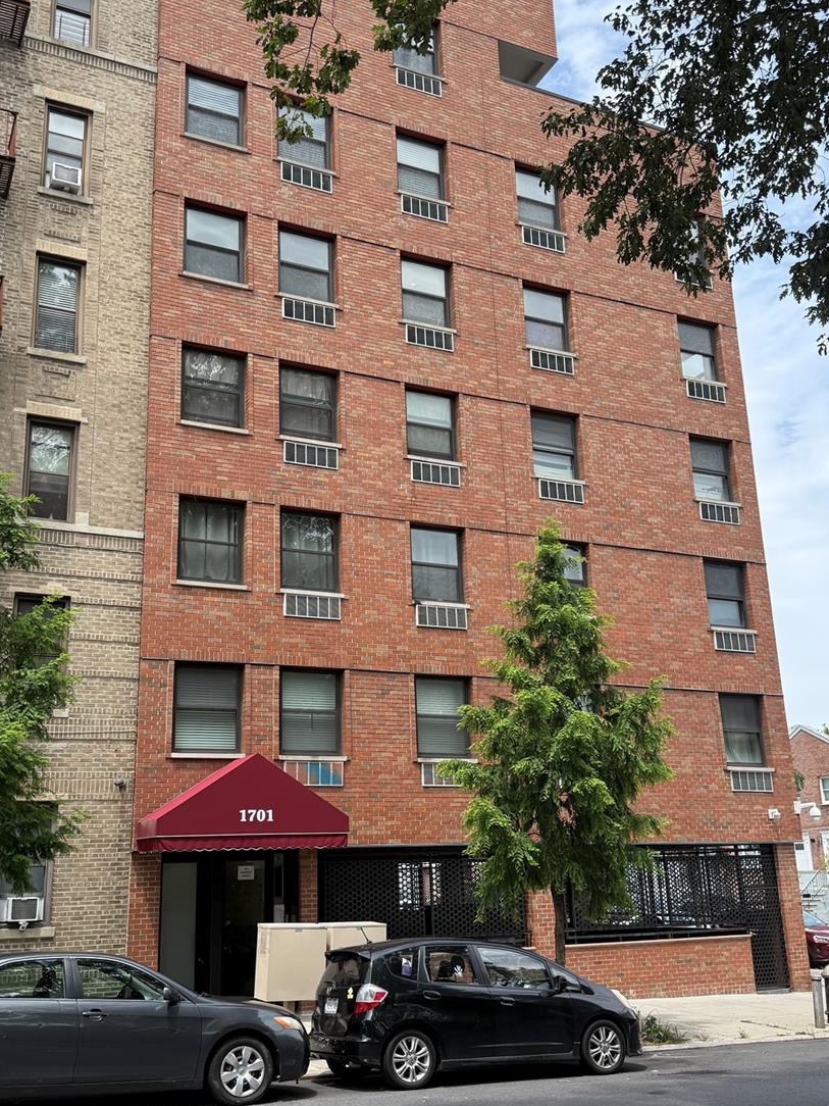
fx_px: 1086
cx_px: 384
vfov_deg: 54.0
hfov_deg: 41.8
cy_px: 558
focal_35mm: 34
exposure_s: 1/2907
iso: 100
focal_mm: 6.76
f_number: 1.78
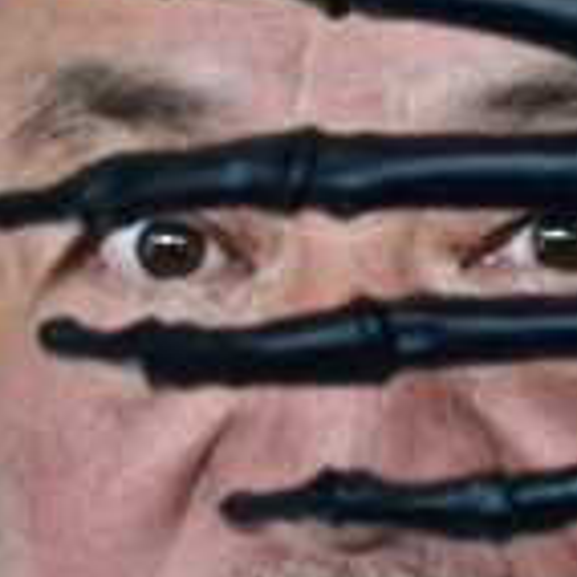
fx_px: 3074
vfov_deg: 10.7
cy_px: 305
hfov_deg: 10.6
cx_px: 662
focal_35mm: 163
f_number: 11
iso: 400
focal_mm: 42
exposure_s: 1/40
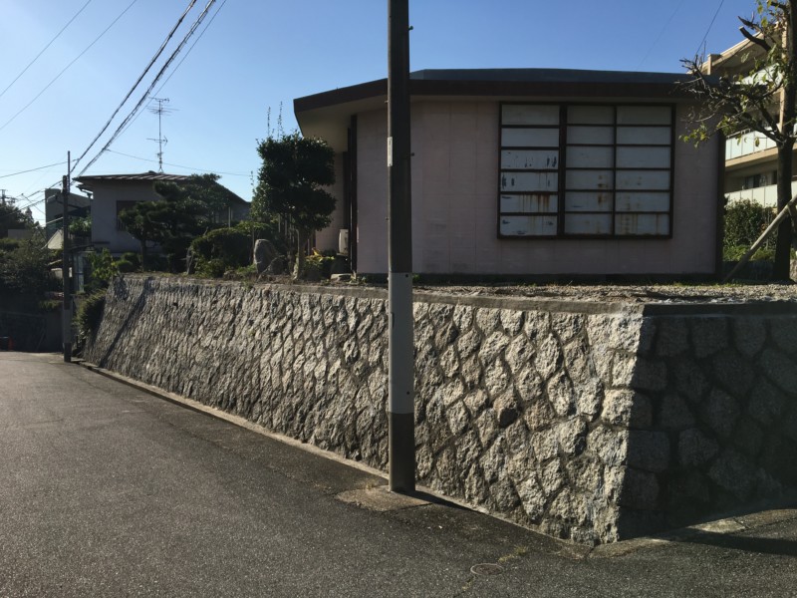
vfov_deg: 48.2
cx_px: 398
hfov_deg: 61.7
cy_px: 299
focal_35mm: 29
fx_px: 668
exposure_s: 1/2024
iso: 25
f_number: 2.2
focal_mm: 4.15
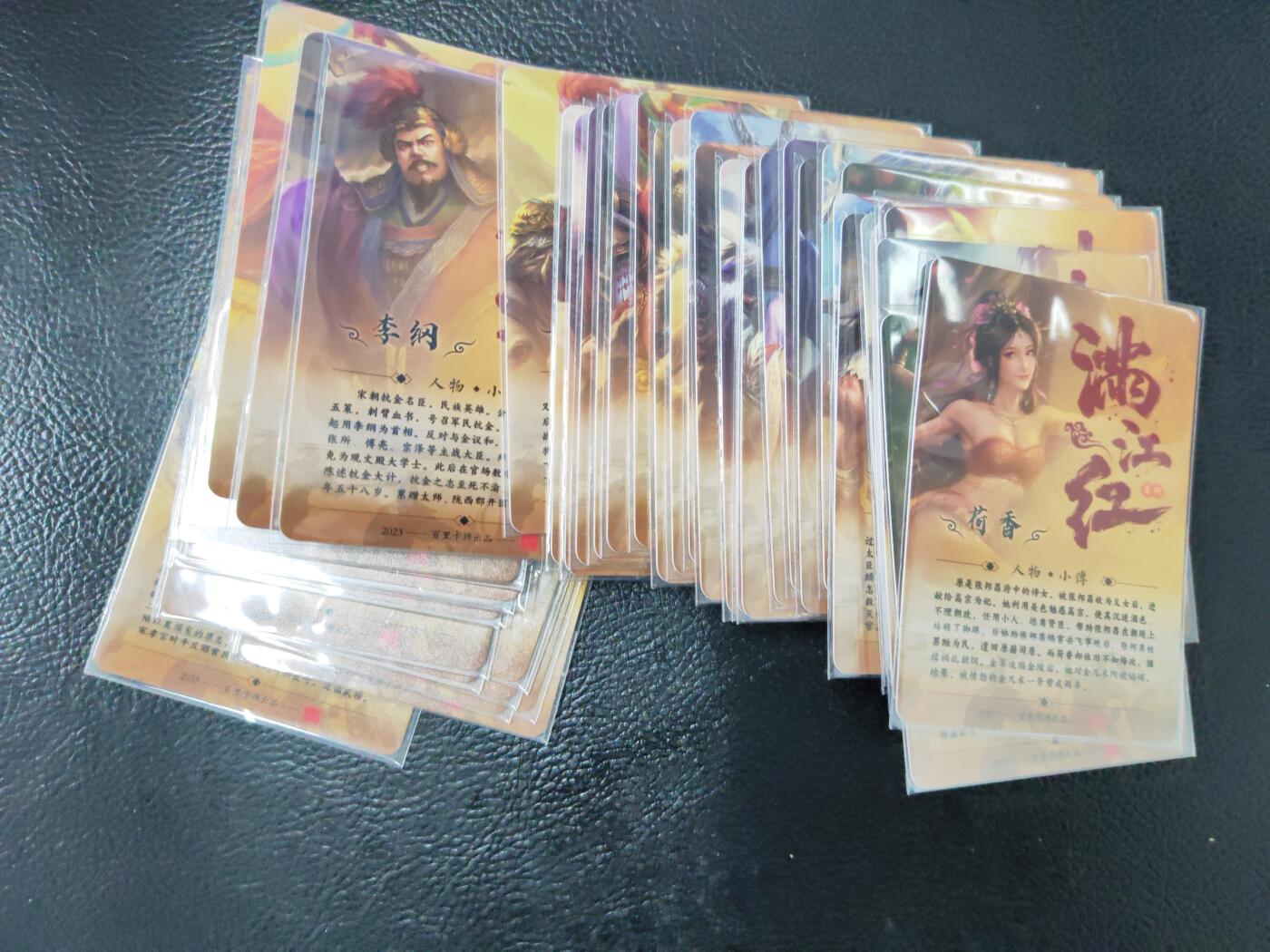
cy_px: 476
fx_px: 991
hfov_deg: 65.3
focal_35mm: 27
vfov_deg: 51.4
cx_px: 635
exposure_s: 1/100
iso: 800
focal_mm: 5.53
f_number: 1.8
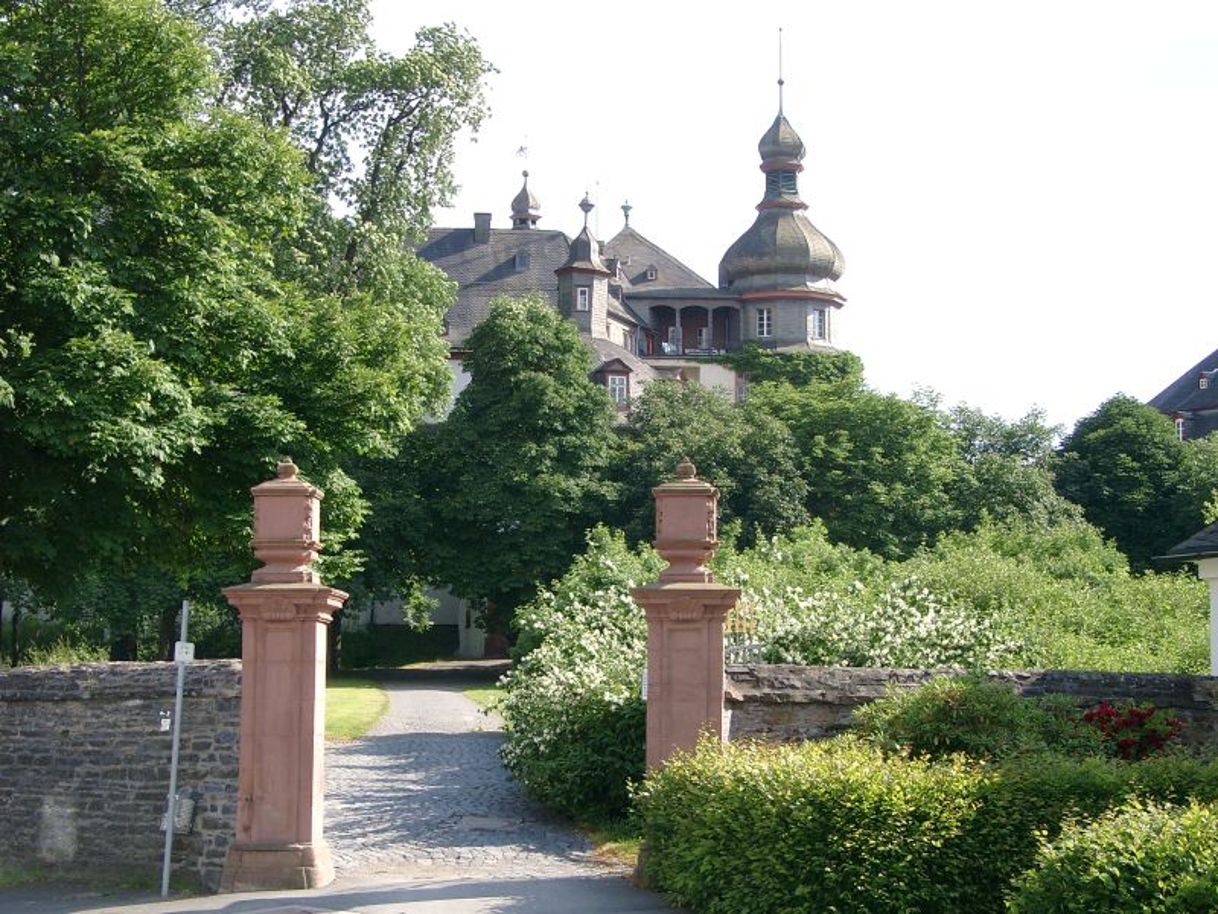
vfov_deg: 21.3
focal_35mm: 69
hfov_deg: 28.2
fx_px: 2428
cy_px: 457
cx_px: 609
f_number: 4
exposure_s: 1/225
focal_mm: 14.22
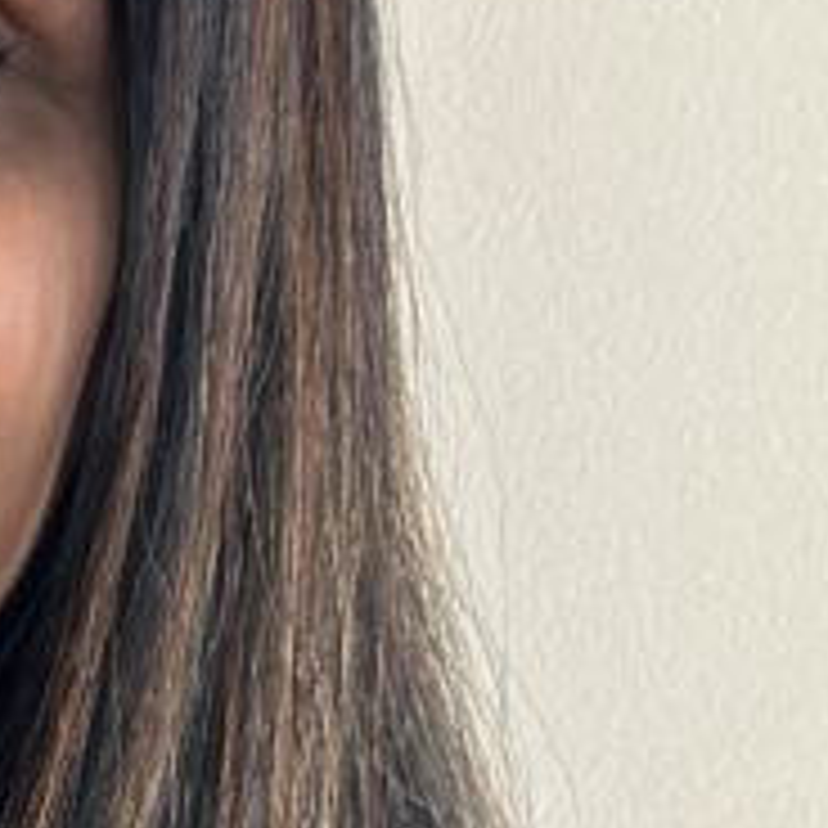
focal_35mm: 236
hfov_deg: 7.3
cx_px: -396
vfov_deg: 7.3
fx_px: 6387
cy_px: 1372
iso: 400
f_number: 1.78
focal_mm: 6.86
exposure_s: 1/40
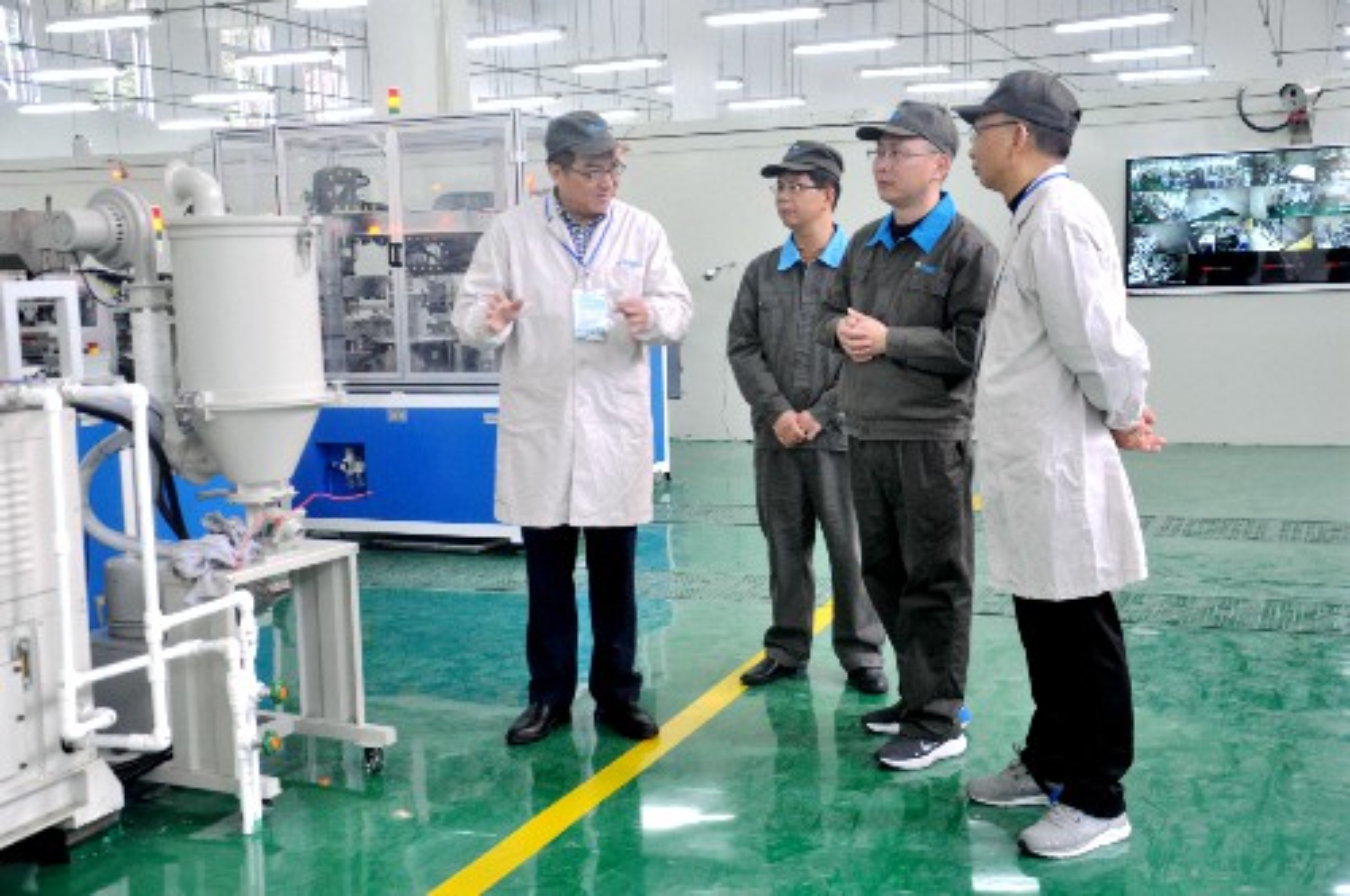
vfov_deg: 29.8
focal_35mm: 45
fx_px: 1685
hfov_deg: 43.7
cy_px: 448
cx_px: 675
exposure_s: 1/80
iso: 720
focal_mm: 30
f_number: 4.2
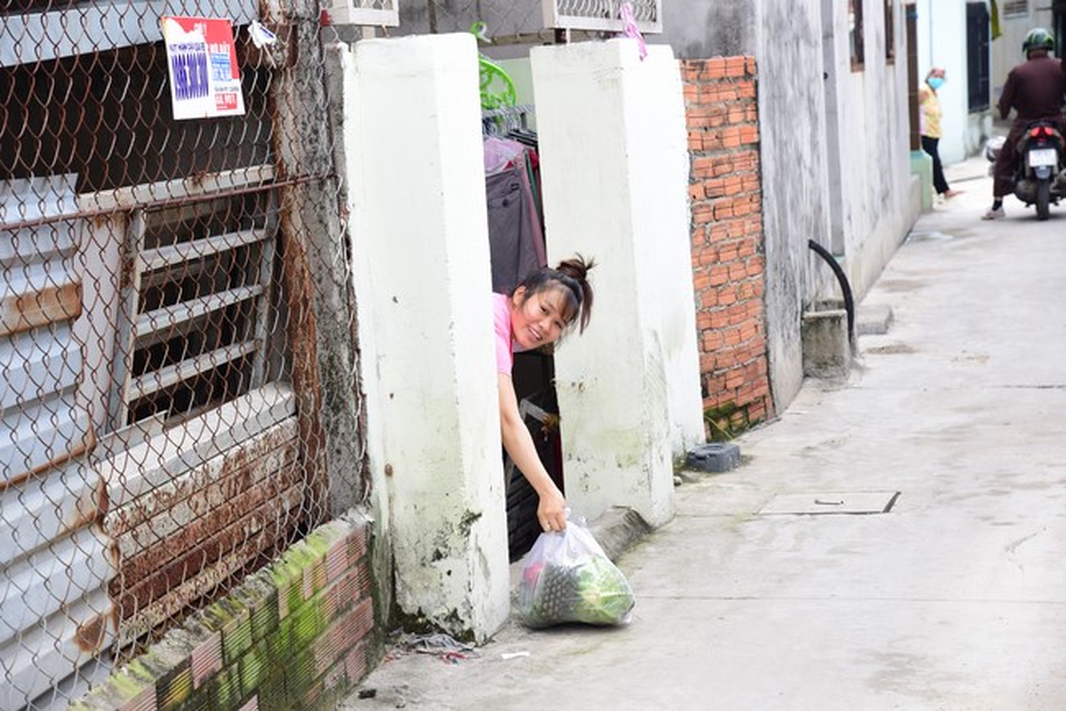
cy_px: 356
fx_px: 2518
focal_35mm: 85
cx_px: 533
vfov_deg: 16.1
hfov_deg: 23.9
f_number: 7.1
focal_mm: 85
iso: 250
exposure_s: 1/160
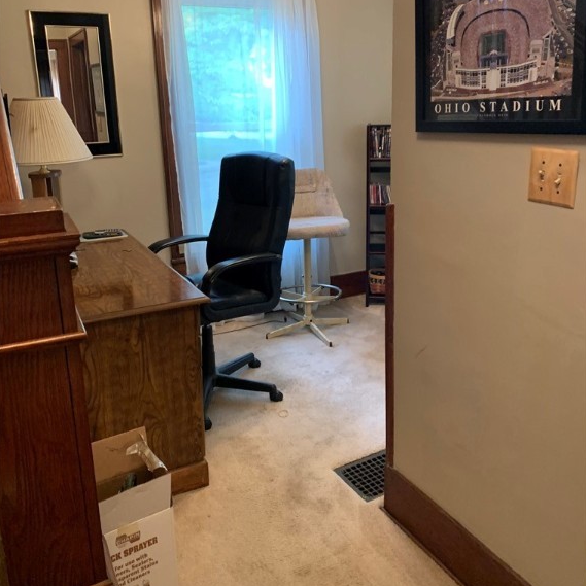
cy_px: 236
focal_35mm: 31
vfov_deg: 52.2
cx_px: 294
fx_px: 594
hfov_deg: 52.5
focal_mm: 4.25
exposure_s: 1/60
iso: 200
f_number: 1.8
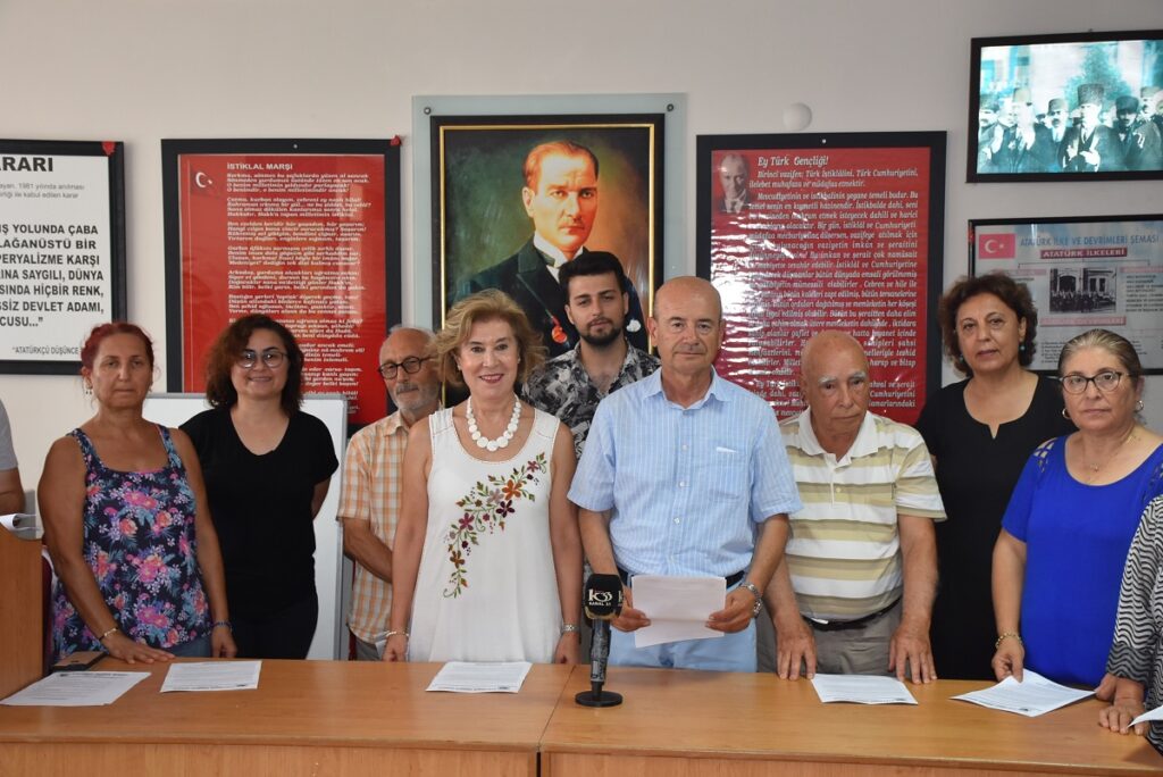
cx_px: 582
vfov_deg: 26.5
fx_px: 1648
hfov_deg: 38.9
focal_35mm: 51
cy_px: 388
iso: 800
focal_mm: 34
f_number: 5
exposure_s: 1/80
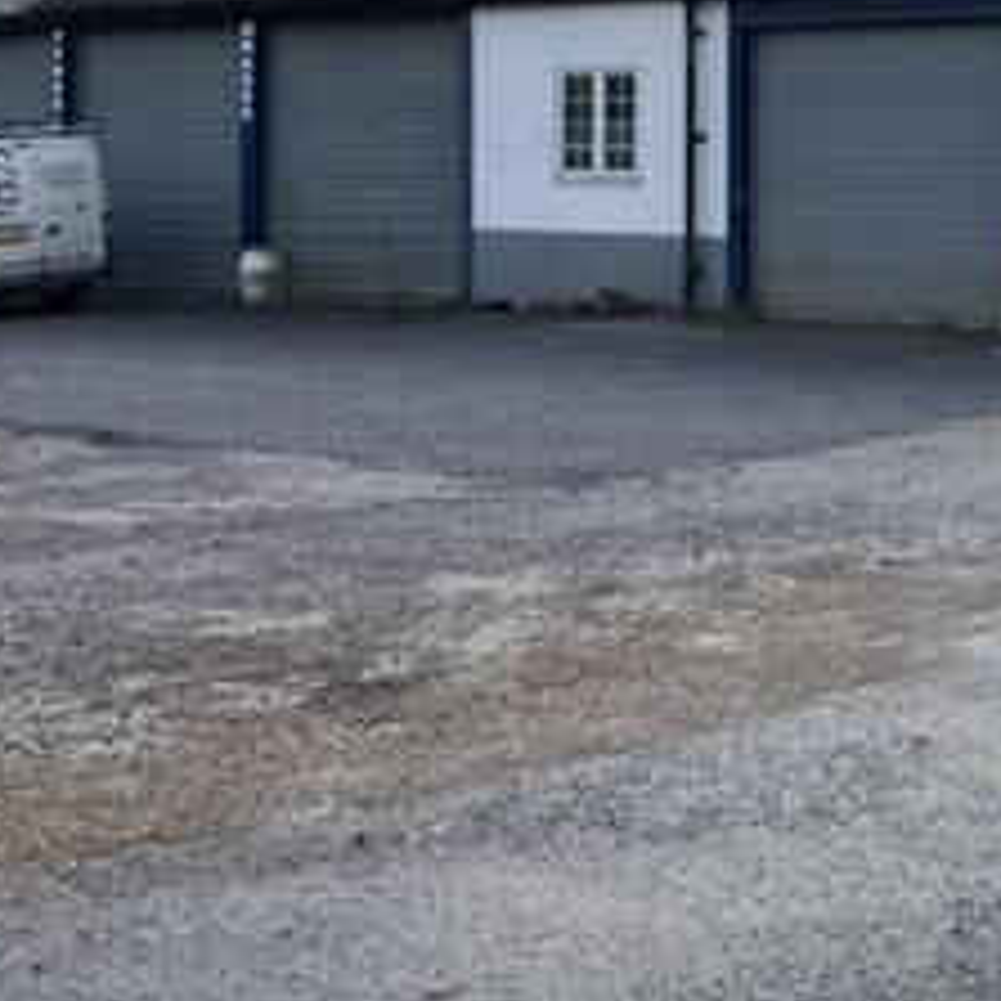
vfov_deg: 23.9
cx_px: 1046
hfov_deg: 23.1
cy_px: 180
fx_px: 2323
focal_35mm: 71
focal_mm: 3.99
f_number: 1.8
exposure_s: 1/842
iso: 32
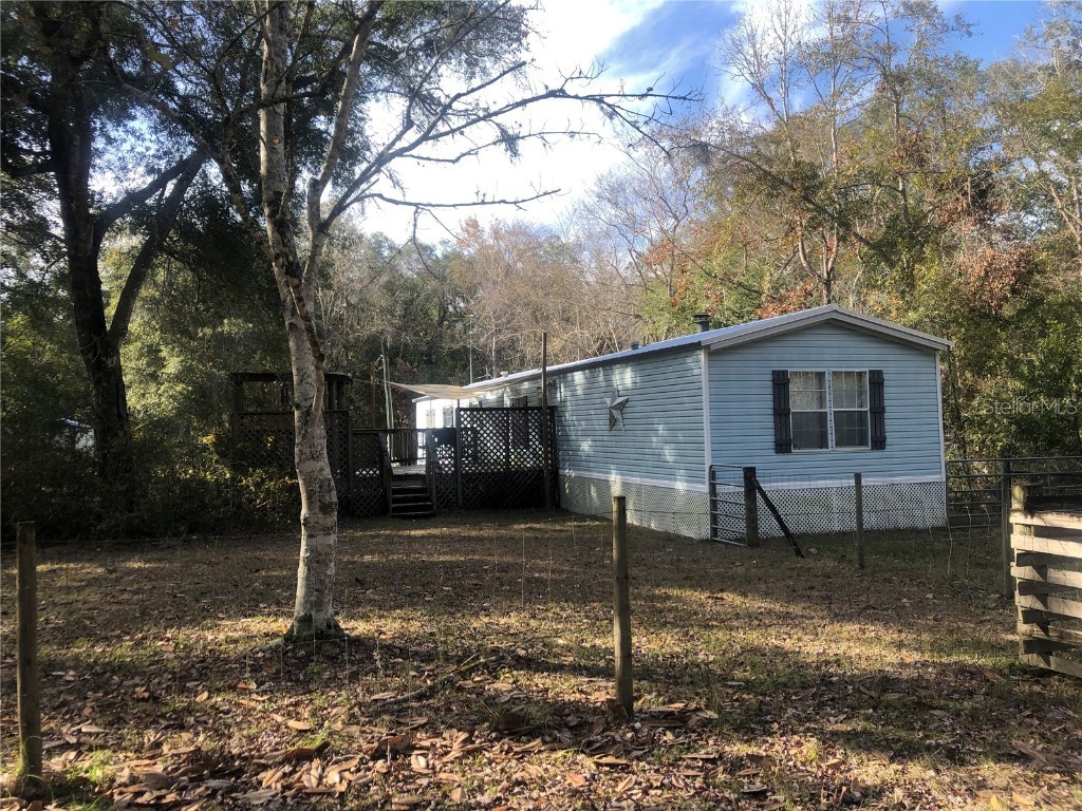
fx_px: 875
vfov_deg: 49.7
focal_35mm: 28
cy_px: 406
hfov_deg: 63.4
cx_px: 541
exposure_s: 1/665
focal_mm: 3.99
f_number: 1.8
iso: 20
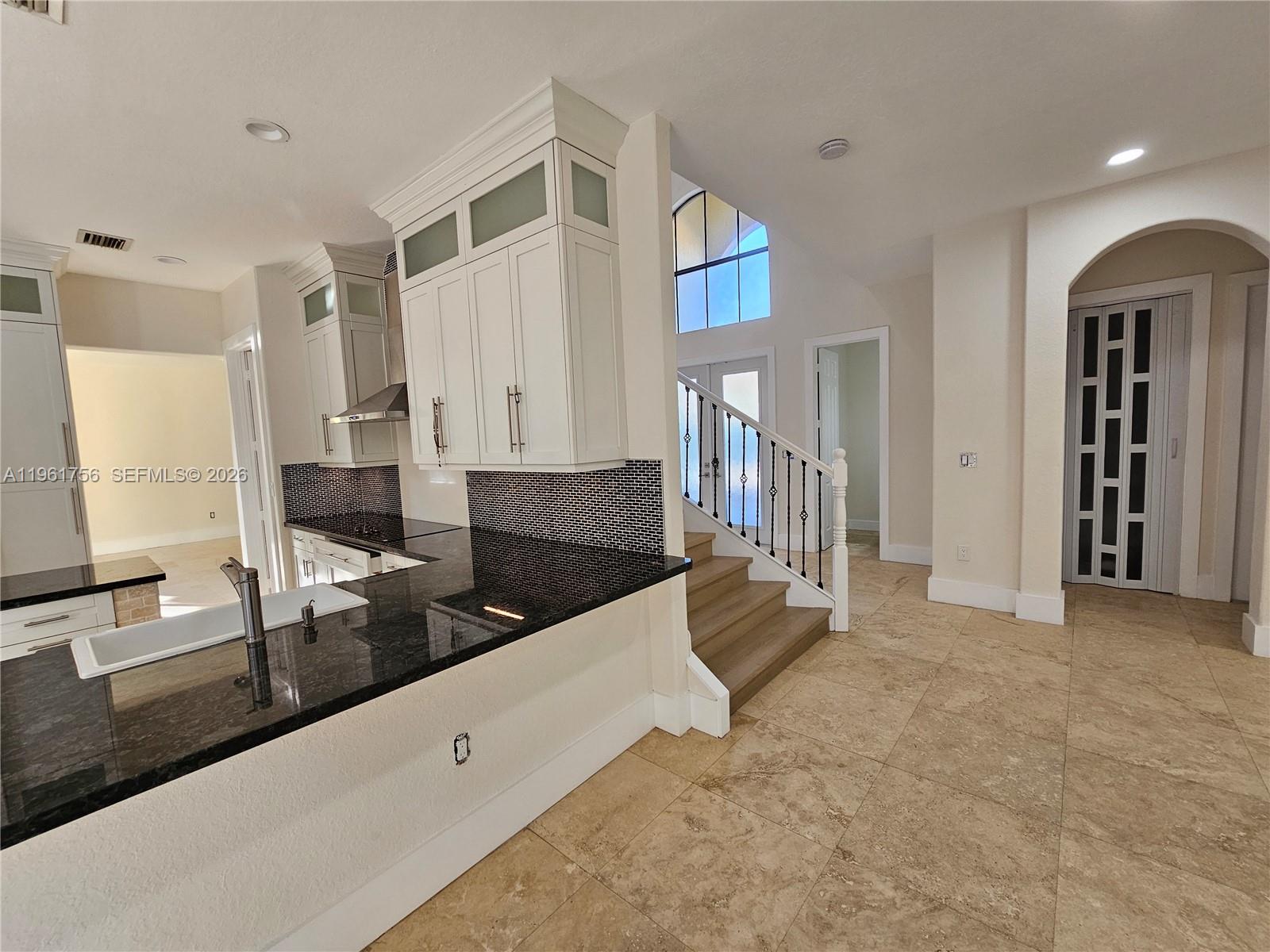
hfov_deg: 106.2
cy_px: 476
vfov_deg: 89.9
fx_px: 477
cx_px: 635
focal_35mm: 13
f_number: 2.2
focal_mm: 2.2
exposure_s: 1/100
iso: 125
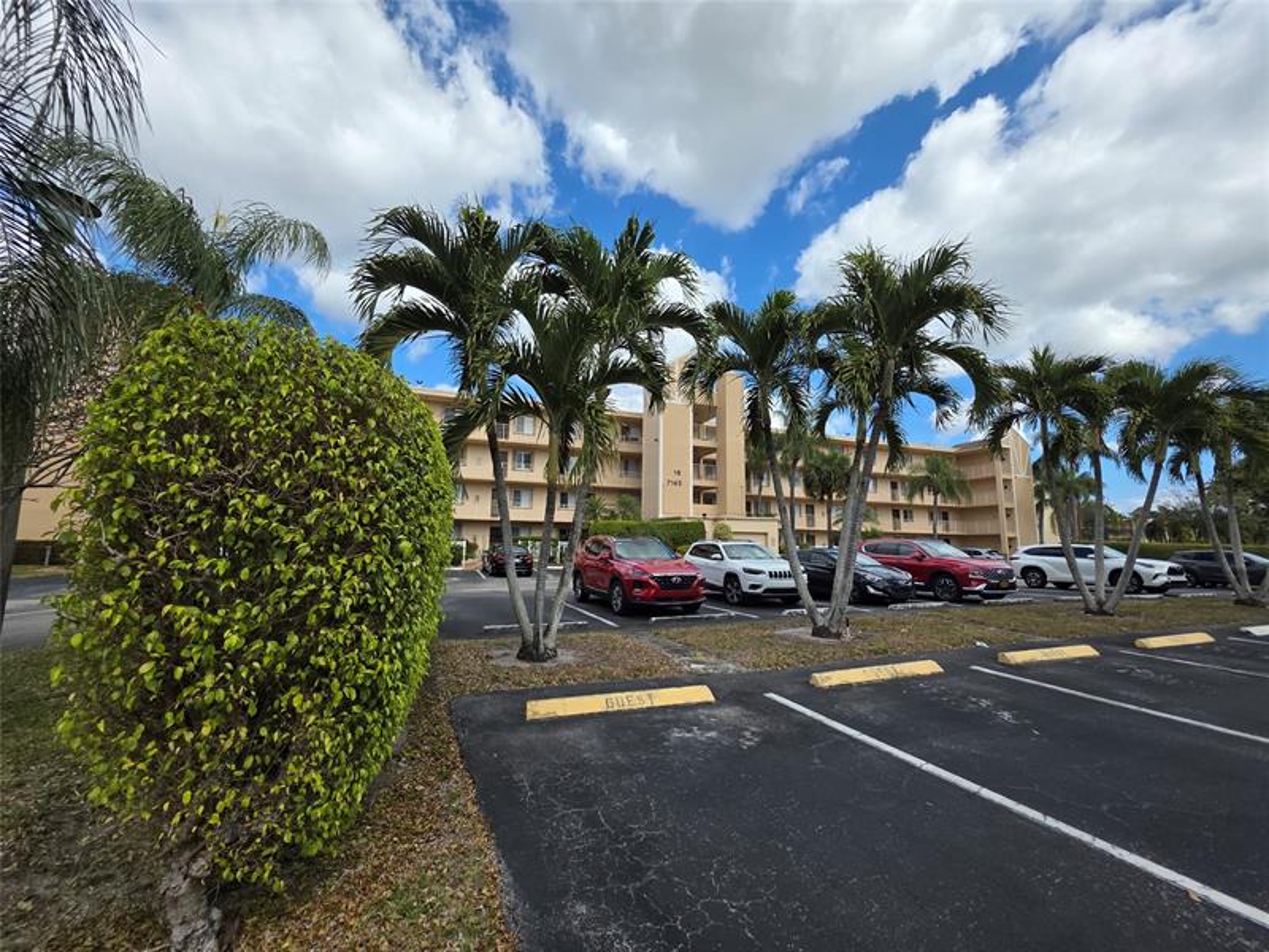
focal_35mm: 13
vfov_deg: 89.9
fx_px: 477
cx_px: 634
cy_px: 476
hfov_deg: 106.2
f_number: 1.9
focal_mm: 2.2
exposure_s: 1/1814
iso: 40
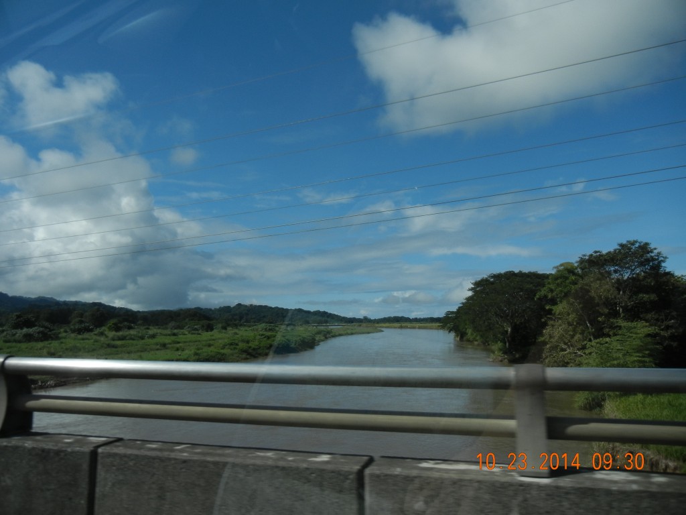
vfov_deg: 46.8
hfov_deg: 60.0
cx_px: 343
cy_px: 258
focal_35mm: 30
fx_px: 595
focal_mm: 5.4
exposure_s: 1/760
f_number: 7
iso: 160
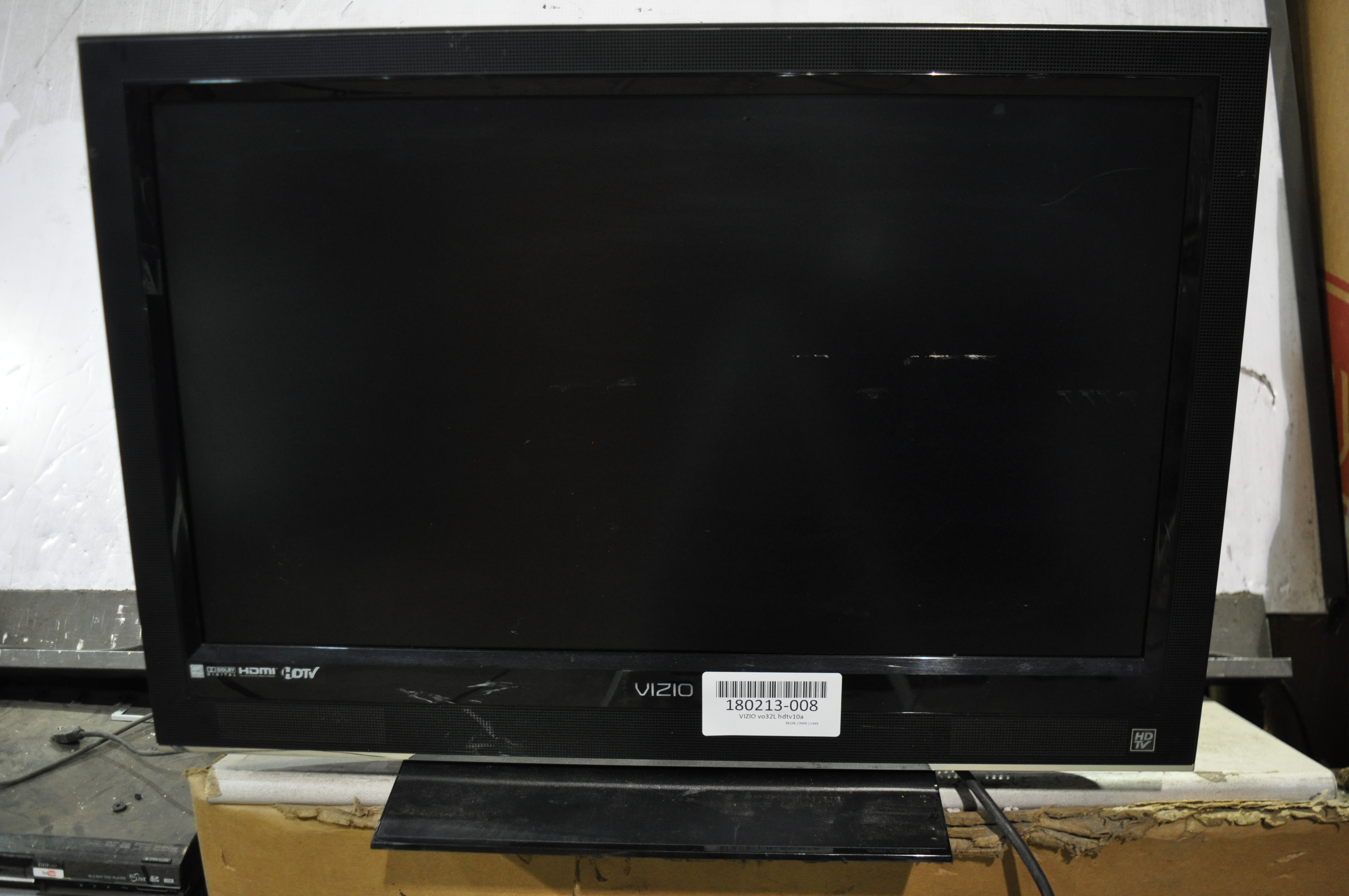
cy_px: 448
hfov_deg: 57.3
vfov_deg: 39.9
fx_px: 1235
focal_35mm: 33
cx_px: 674
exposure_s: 1/40
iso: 800
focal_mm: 22
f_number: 3.8
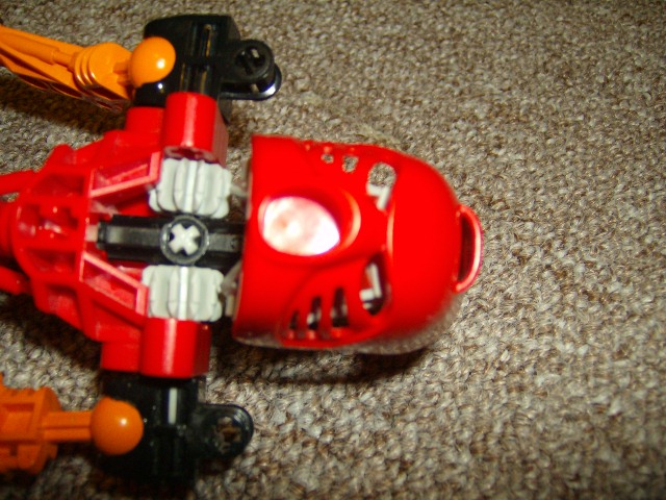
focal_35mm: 36
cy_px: 250
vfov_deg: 39.7
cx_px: 333
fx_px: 693
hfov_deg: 51.4
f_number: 2.8
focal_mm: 6
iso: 200
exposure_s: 1/60
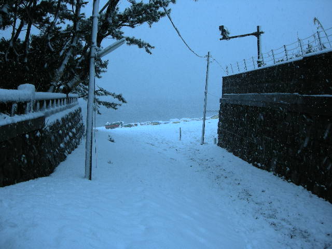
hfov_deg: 51.4
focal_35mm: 36
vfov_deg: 39.7
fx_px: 345
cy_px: 124
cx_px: 166
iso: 64
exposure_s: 1/94.3
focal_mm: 7.5
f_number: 3.4
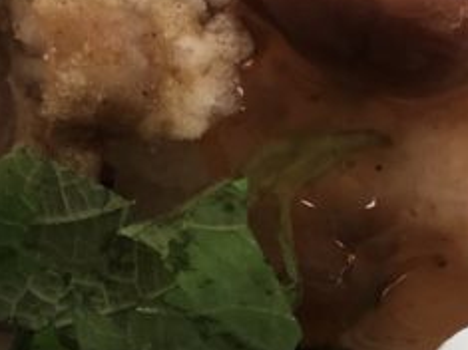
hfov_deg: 16.0
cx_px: 406
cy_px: 272
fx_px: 1649
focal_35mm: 122
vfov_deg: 12.1
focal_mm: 3.99
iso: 25
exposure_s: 1/50
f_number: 1.8
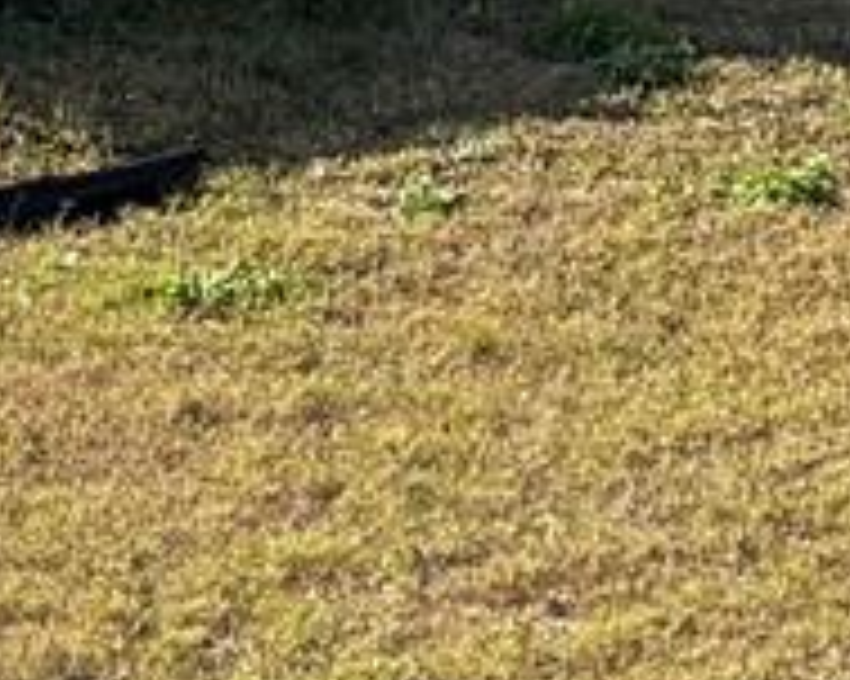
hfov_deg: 8.8
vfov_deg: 6.7
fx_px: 5406
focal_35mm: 215
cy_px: -1162
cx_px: 1241
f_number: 1.6
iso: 50
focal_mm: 5.96
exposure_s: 1/3205
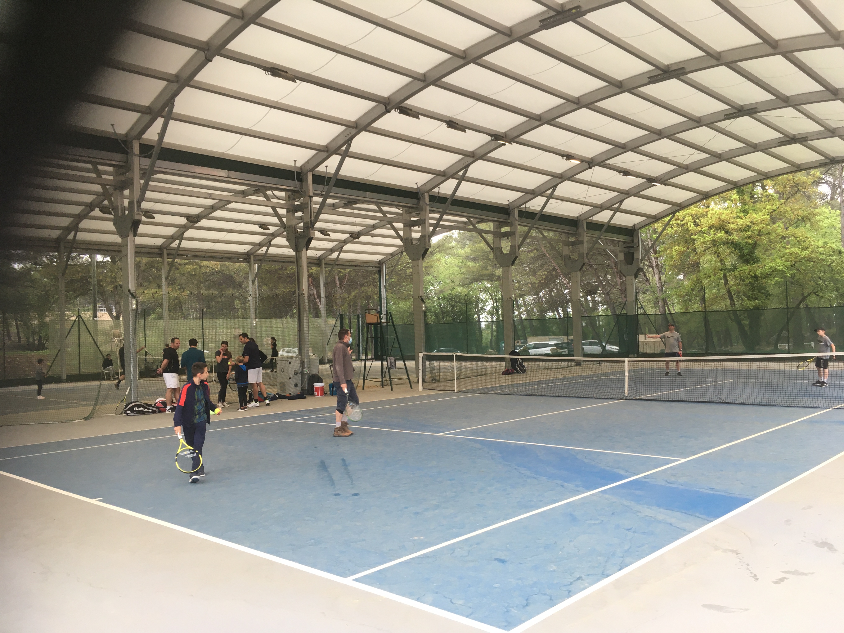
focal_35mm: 29
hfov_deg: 61.7
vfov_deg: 48.2
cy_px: 316
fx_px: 707
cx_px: 422
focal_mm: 4.15
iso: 25
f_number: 2.2
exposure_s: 1/33
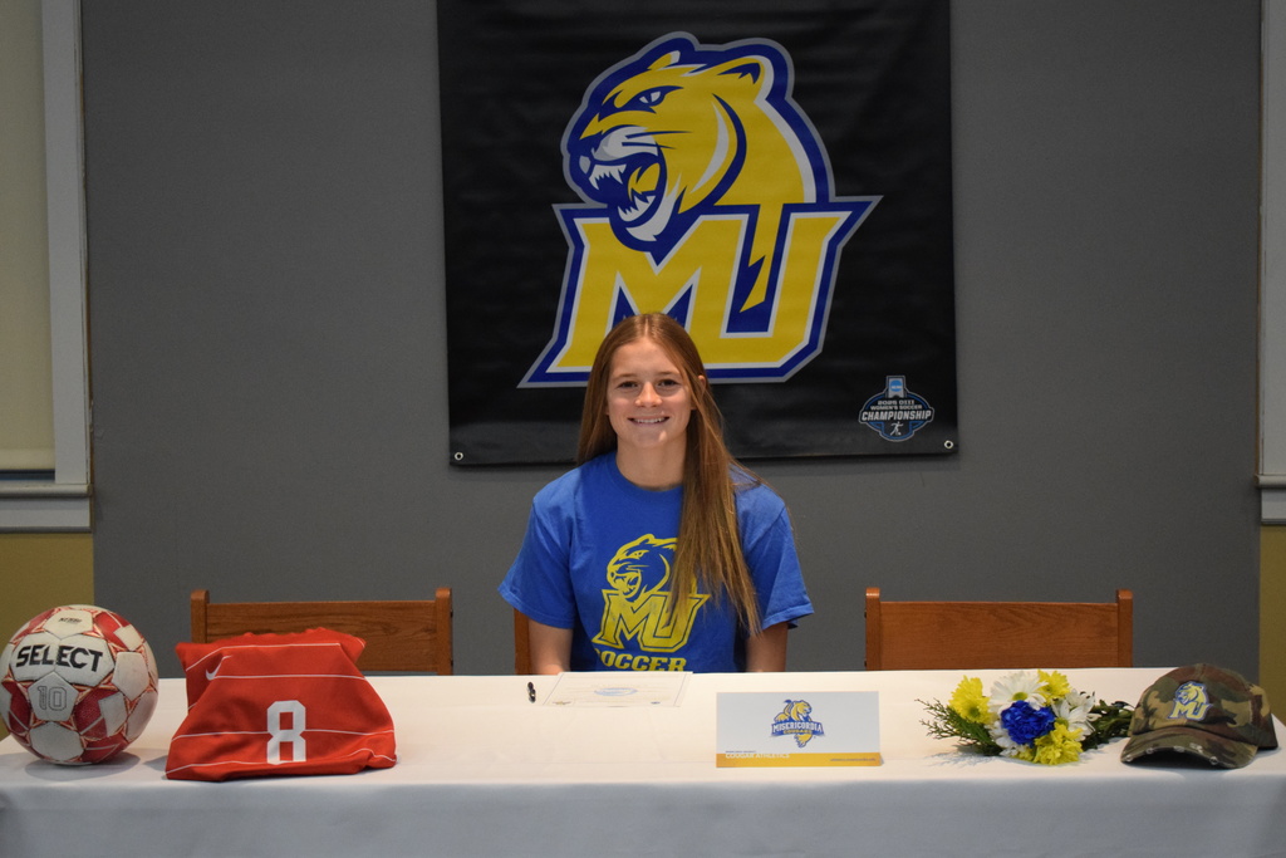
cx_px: 643
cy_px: 429
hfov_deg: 29.9
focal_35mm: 68
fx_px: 2411
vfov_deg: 20.2
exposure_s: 1/100
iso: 3200
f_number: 5
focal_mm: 45
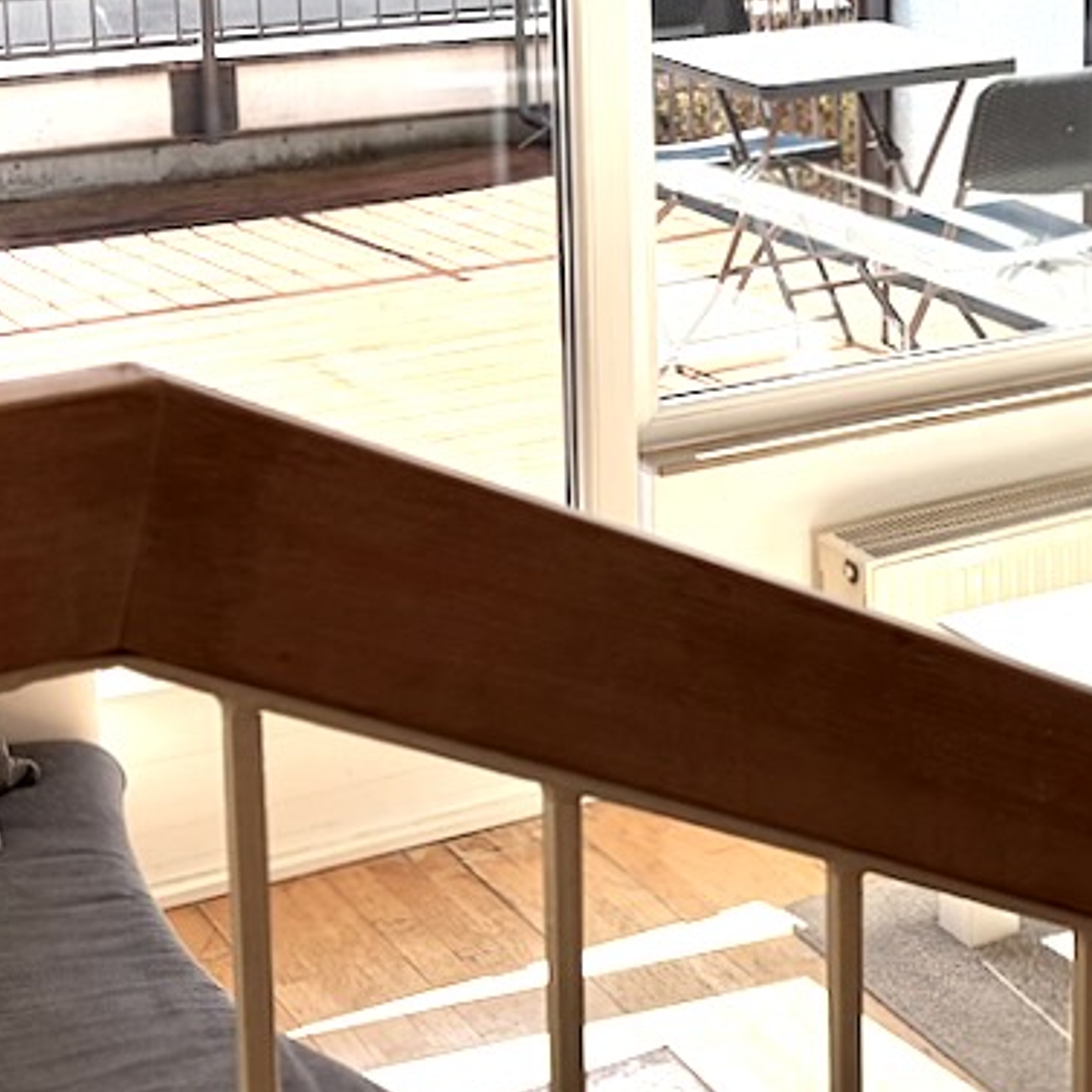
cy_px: 154
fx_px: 2784
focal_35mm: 78
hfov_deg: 21.8
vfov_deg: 21.8
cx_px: 936
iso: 50
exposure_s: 1/1751
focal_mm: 5.96
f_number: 1.6
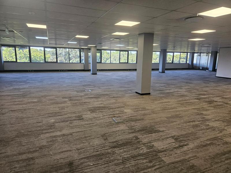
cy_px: 86
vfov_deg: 58.9
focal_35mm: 23
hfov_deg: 73.9
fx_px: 153
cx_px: 116
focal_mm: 5.4
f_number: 1.8
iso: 200
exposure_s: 1/190
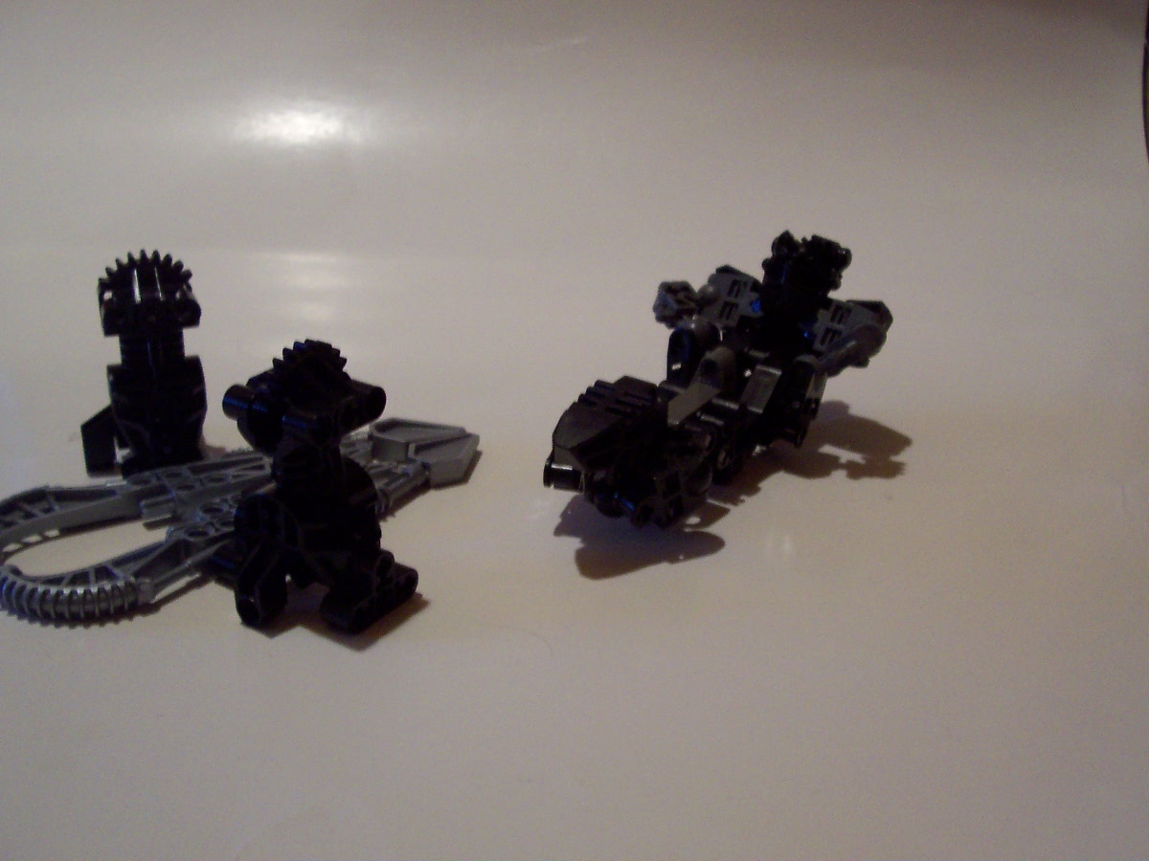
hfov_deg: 50.1
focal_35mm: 37
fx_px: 1228
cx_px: 574
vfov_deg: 38.7
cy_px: 430
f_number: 2.8
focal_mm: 5.6
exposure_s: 1/10
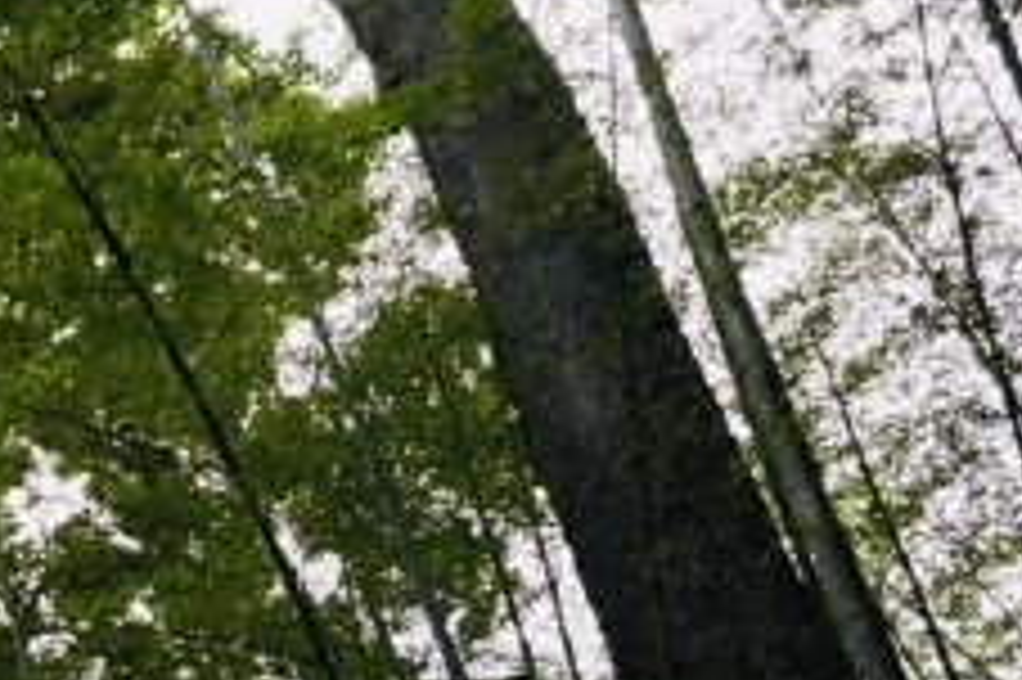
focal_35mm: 74
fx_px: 2099
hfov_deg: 19.0
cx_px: -927
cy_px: 1027
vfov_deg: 16.7
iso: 800
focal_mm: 14
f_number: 4
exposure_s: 1/160
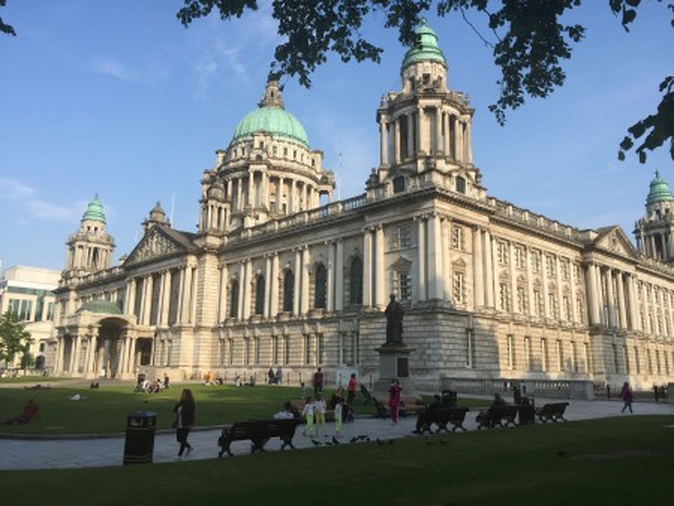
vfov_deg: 48.3
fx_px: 565
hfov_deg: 61.6
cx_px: 337
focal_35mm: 29
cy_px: 253
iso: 32
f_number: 2.2
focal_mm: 4.15
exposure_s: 1/1041
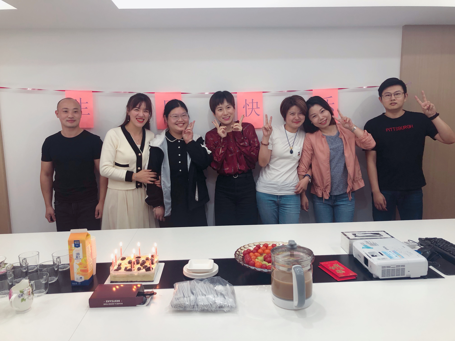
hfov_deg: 63.4
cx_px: 228
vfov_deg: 49.7
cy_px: 170
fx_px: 368
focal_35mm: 28
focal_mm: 3.99
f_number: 1.8
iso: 32
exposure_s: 1/33
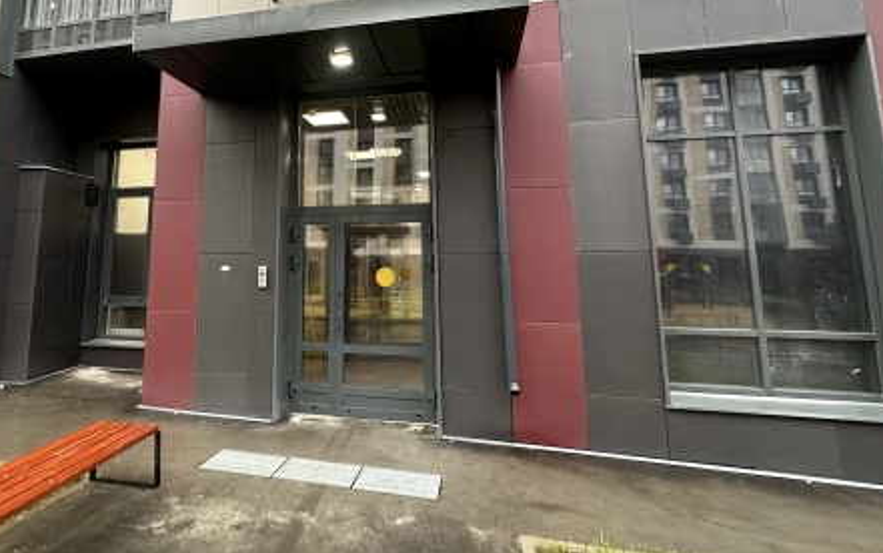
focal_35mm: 21
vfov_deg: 56.4
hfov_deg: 81.2
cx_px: 350
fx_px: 506
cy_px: 194
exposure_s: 1/100
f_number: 2.2
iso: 200
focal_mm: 2.22
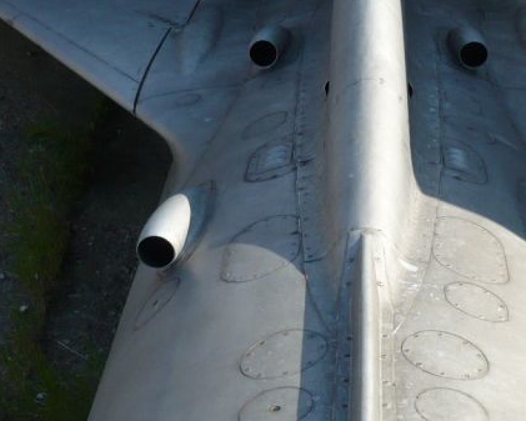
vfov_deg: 18.5
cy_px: 281
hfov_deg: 22.7
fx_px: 1292
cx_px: 416
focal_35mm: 83
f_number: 2.8
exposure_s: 1/800
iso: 100
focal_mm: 5.8
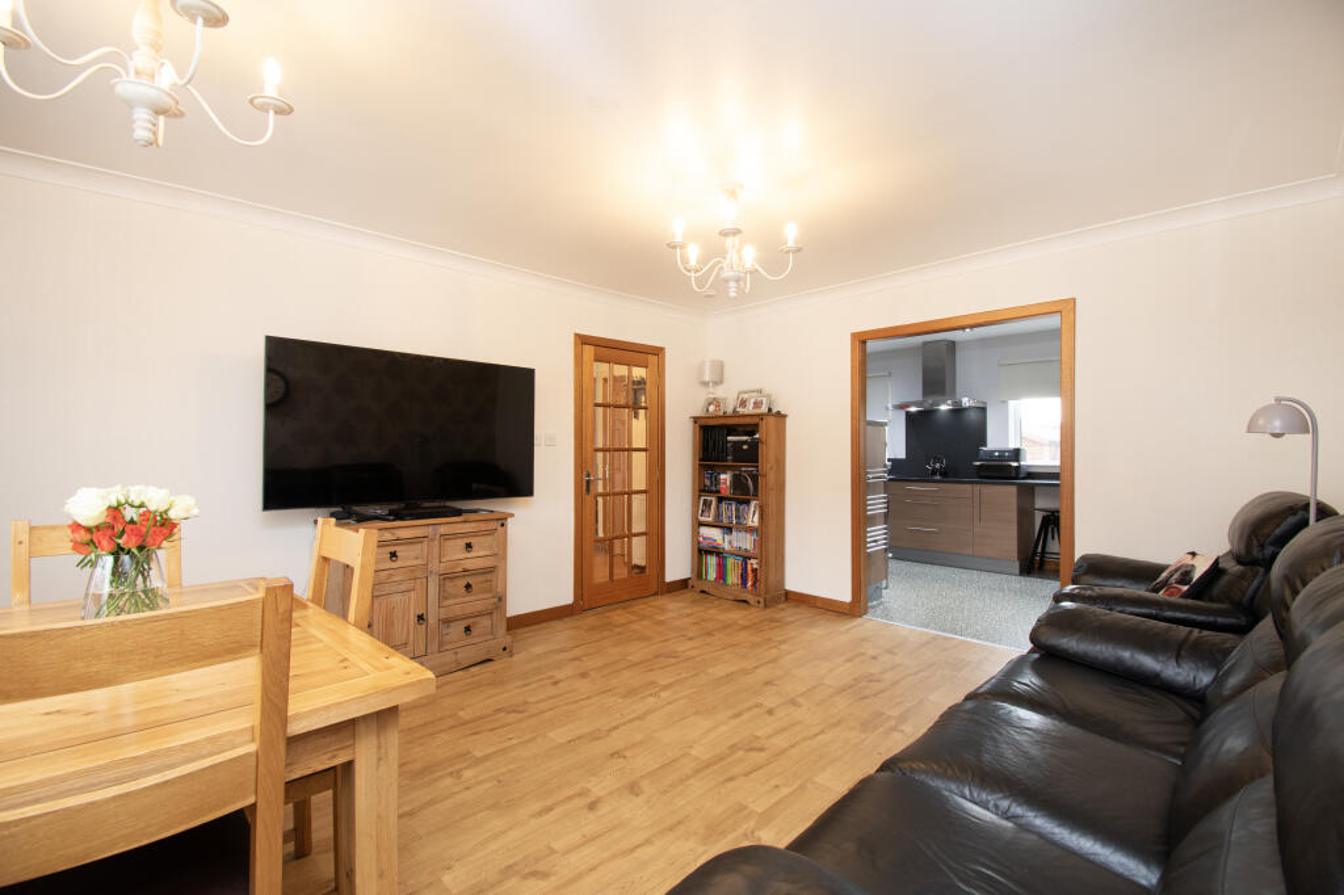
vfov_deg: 77.3
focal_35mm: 15
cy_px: 448
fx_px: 560
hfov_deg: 100.4
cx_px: 672
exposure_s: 1/4
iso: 320
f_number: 8
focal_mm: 10
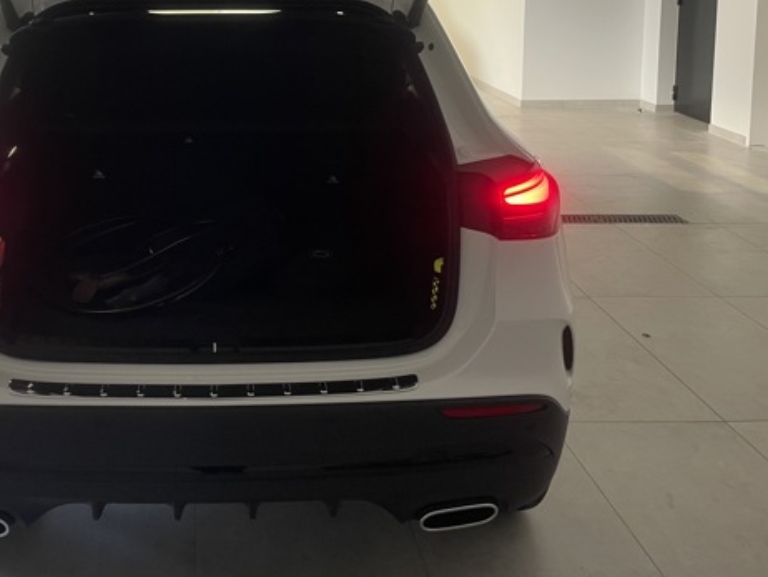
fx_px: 999
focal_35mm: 45
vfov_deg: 31.0
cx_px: 244
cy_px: 81
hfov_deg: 41.4
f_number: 1.6
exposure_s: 1/60
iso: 80
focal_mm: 4.2
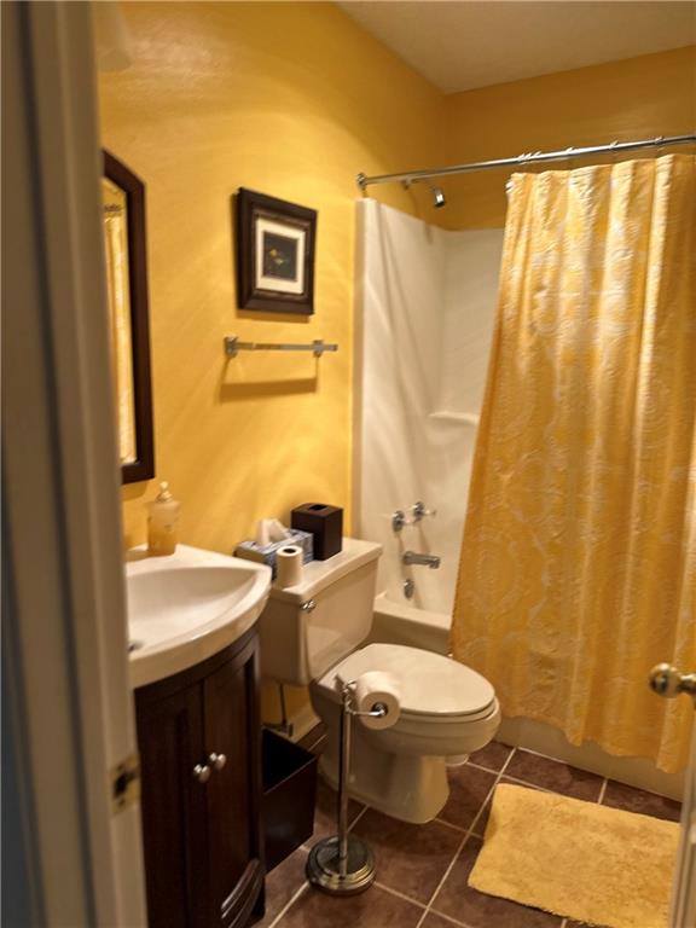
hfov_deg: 56.8
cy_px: 464
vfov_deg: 71.6
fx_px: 643
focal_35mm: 24
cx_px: 348
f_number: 1.78
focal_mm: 6.86
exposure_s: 1/120
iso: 160
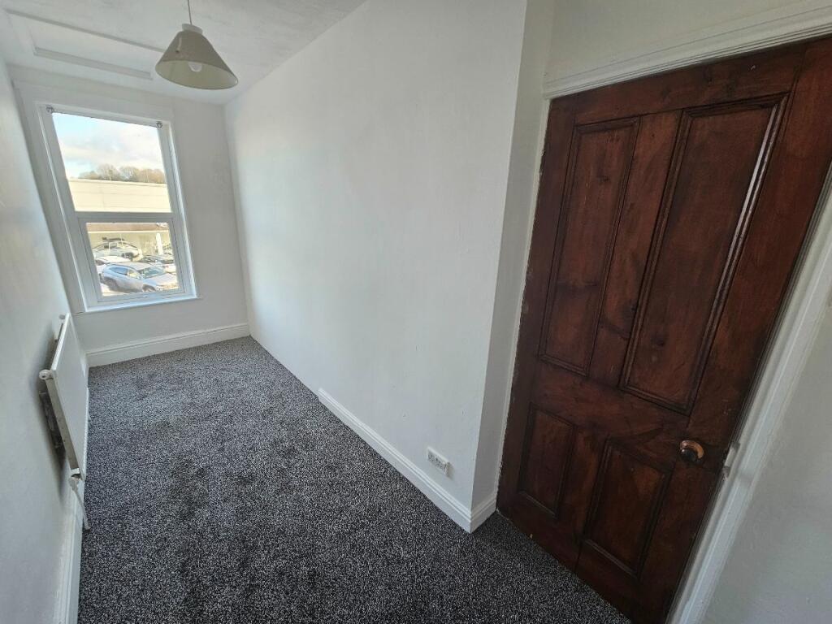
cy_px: 312
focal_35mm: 13
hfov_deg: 106.2
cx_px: 416
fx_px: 312
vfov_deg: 89.9
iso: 100
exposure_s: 1/50
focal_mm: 2.2
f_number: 2.2
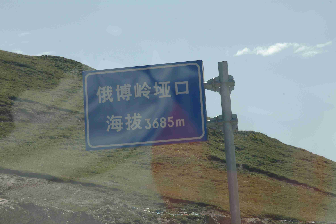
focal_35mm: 158
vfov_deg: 8.7
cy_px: 112
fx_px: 1470
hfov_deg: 13.0
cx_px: 168
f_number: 19
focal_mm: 105
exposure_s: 1/350
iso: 400
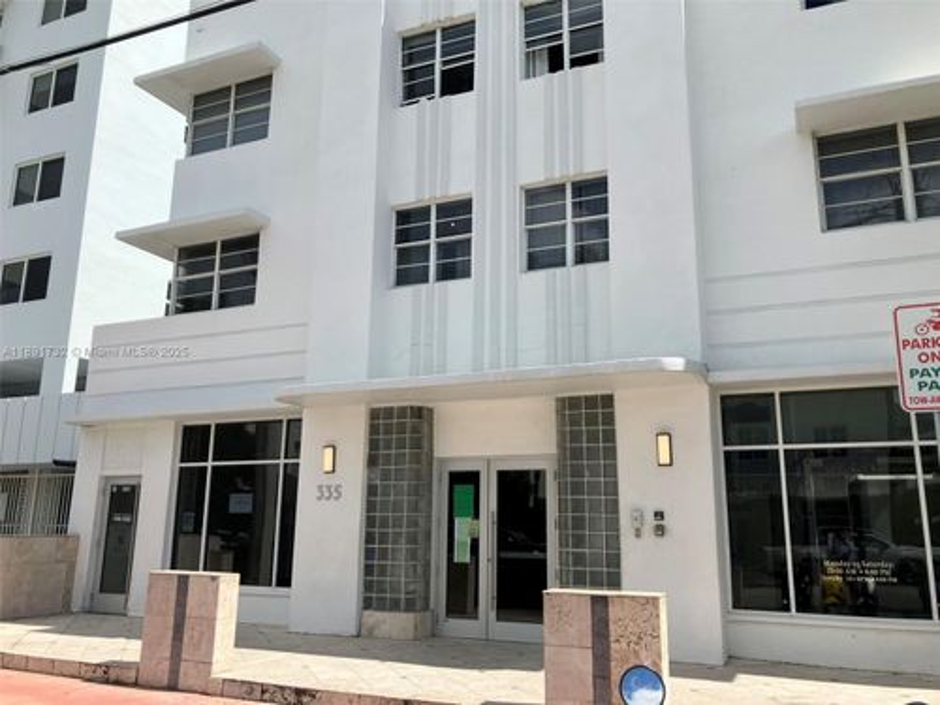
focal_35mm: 28
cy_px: 352
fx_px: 760
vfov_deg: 49.7
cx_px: 470
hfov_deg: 63.4
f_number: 1.8
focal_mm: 3.99
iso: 32
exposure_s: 1/2857
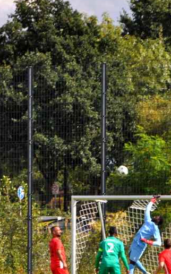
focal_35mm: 326
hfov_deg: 4.0
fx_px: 2434
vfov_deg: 6.4
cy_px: 209
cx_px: 80
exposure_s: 1/320
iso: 200
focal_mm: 86
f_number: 9
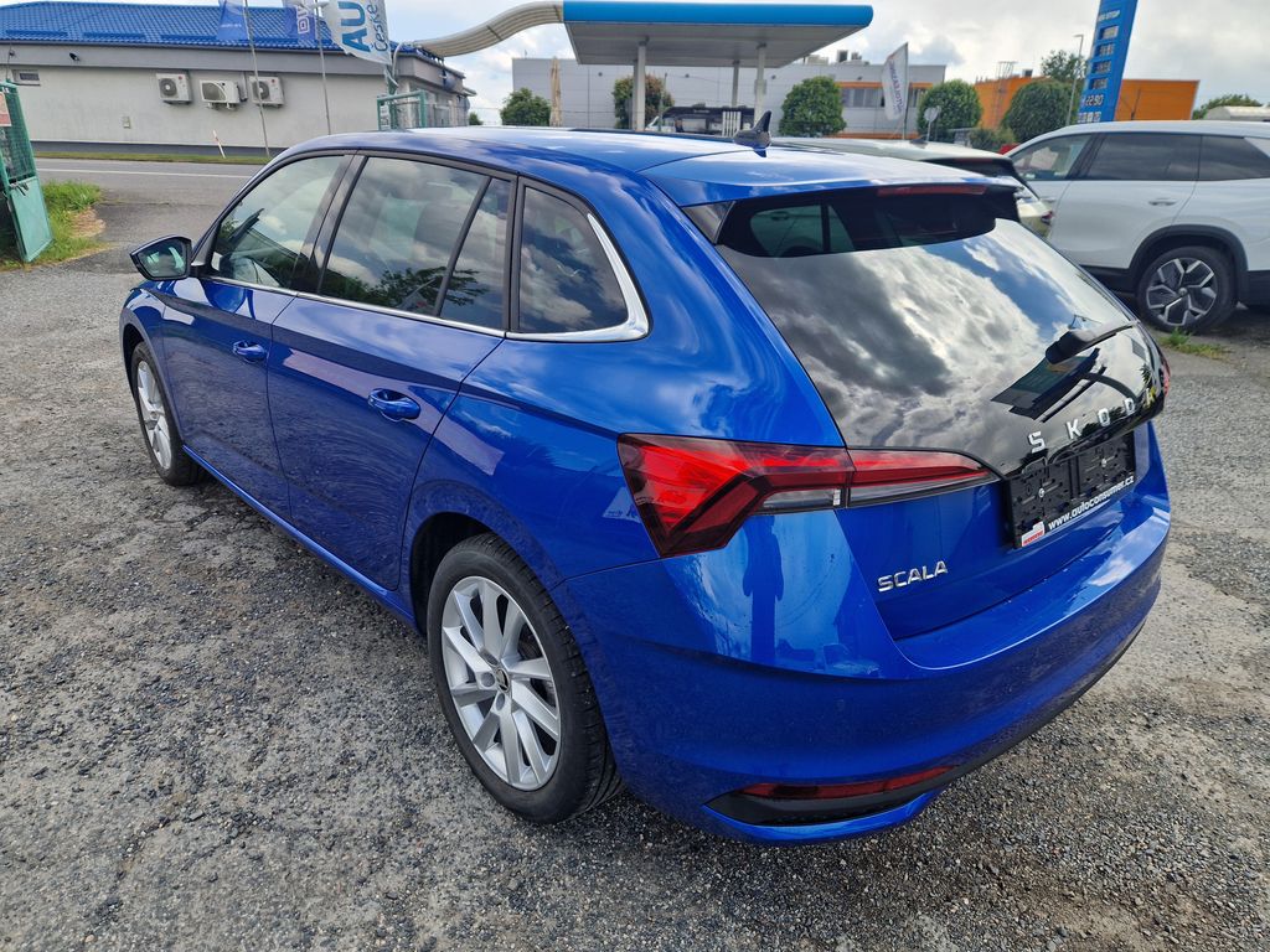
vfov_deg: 58.9
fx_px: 844
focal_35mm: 23
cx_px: 635
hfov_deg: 73.9
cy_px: 476
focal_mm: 5.4
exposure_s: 1/708
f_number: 1.8
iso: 50
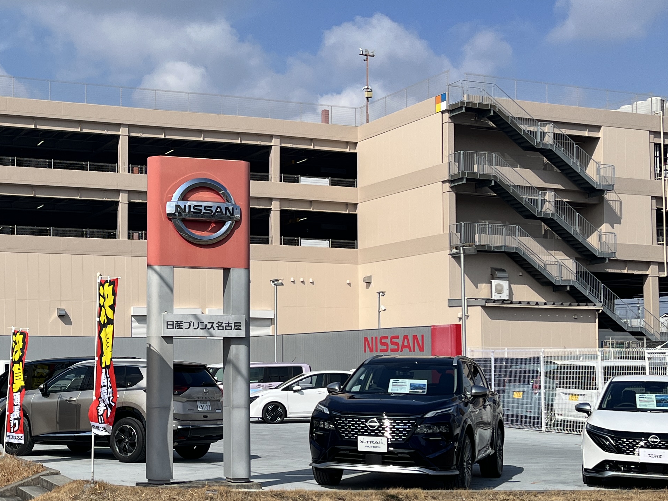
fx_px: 1061
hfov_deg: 33.8
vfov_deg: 26.5
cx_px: 122
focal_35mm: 55
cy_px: 285
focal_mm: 5.1
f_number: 1.6
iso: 50
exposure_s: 1/5848
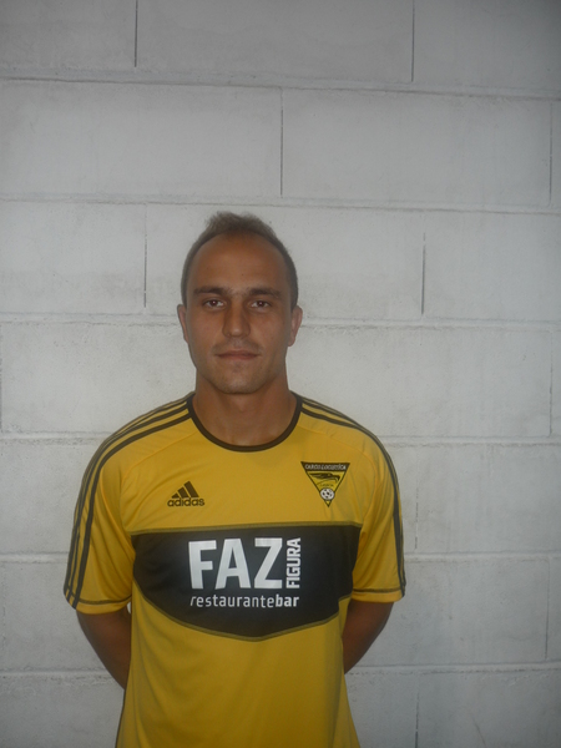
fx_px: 713
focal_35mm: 33
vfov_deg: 55.4
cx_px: 280
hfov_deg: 42.9
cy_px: 374
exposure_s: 1/30
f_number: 2.8
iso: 100
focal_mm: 5.5
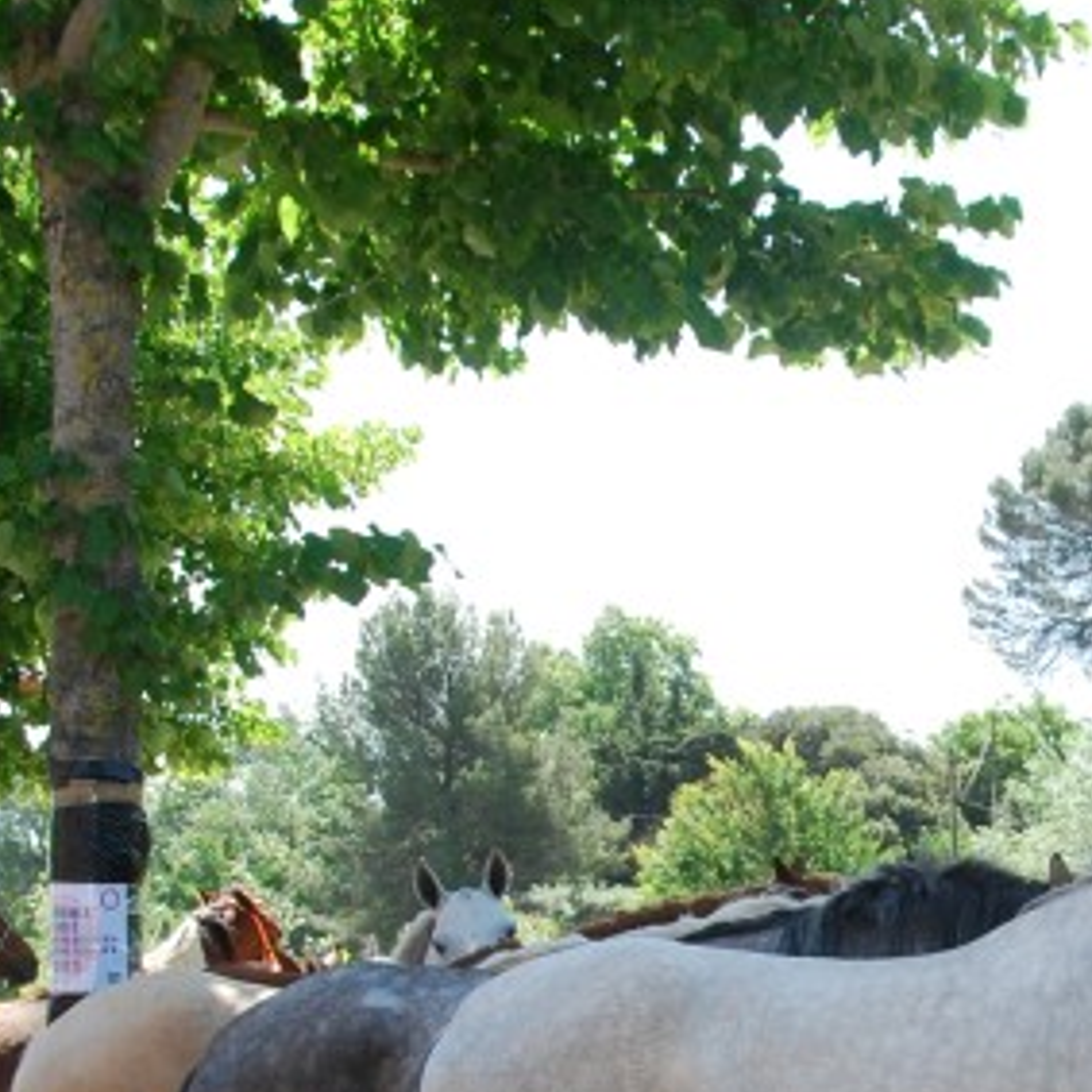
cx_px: 978
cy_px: 1007
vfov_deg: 16.3
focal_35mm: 105
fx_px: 3747
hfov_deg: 16.4
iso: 400
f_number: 9
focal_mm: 26
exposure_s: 1/200
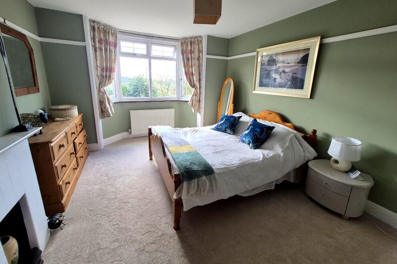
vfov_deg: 81.1
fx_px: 154
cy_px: 124
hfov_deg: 104.3
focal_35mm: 14
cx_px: 198
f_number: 2.2
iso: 50
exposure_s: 1/50
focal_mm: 1.74
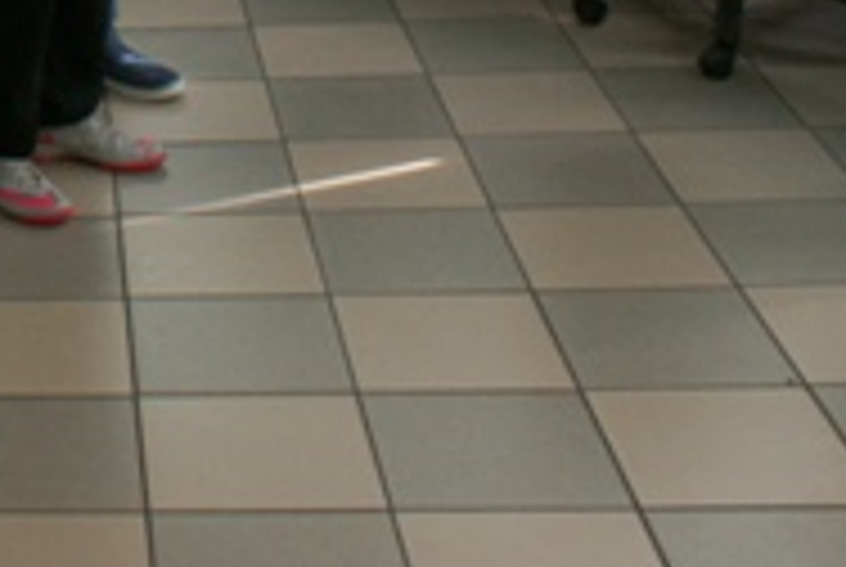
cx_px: -234
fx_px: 2165
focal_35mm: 92
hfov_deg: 20.3
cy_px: -387
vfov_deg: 13.6
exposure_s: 1/80
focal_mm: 18
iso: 400
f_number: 5.6
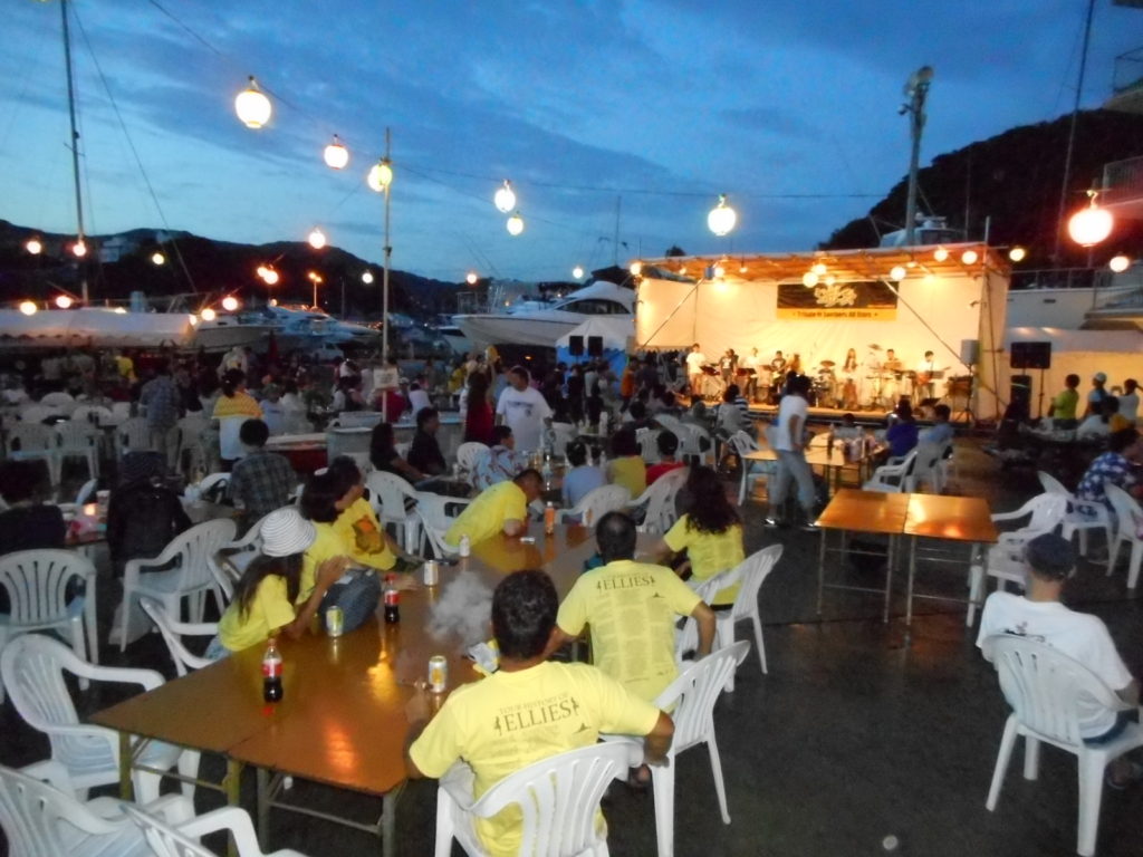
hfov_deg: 69.4
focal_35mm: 25
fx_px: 825
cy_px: 428
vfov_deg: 54.9
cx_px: 572
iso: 1600
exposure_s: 1/25
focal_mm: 4.5
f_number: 3.7
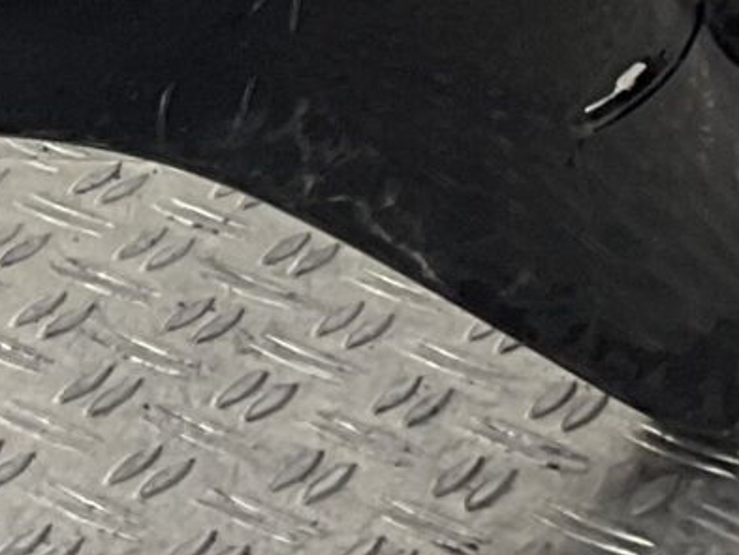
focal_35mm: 189
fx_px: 4036
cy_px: -1219
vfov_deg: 6.9
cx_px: -1501
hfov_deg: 8.6
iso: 20
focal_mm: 3
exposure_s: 1/120
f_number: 1.8
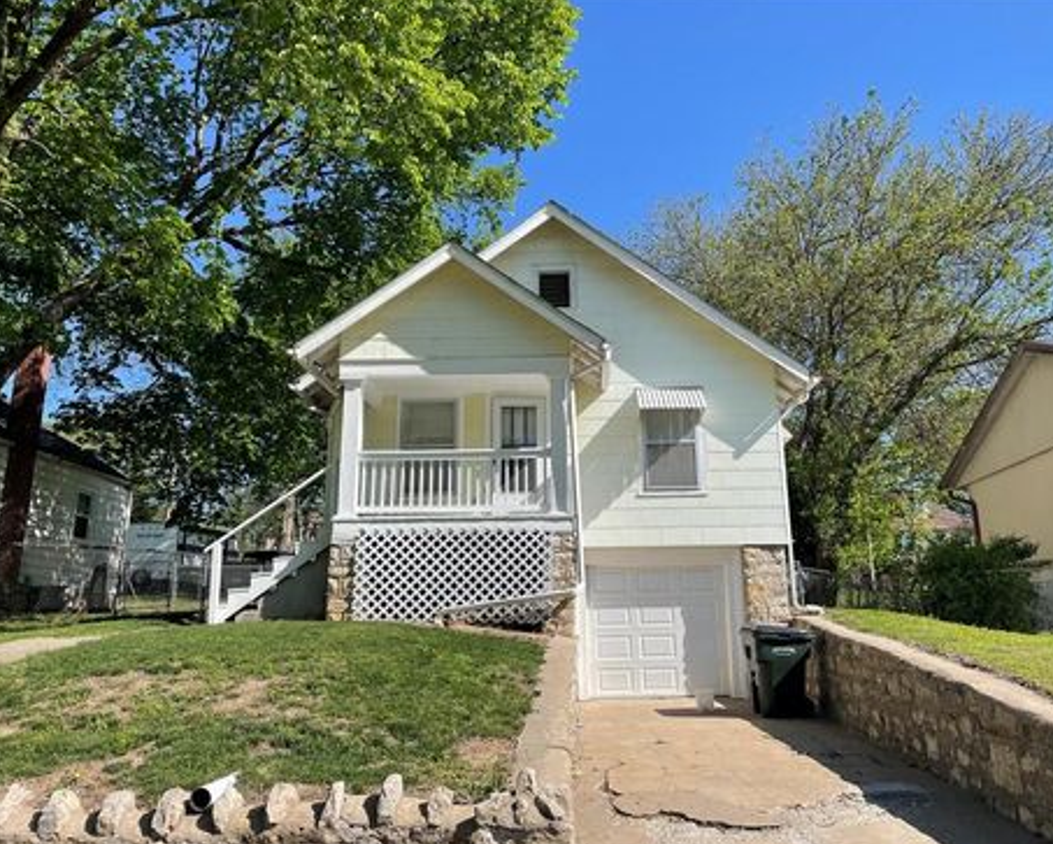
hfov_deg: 62.1
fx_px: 873
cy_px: 424
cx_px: 570
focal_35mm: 28
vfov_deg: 51.6
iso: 32
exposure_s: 1/3125
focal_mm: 4.2
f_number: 1.6
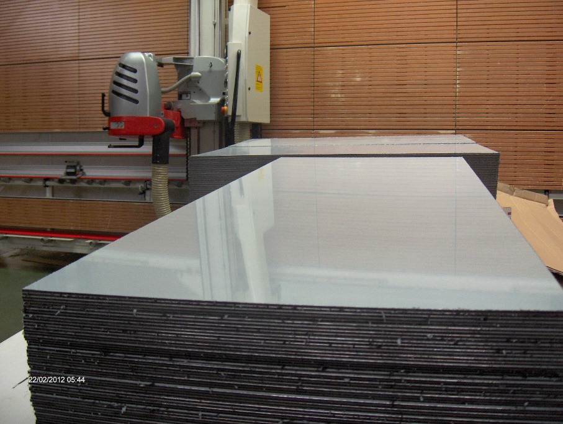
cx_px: 282
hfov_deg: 47.8
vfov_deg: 36.9
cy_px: 212
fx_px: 635
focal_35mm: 39
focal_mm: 8
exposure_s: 1/16.9
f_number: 2.8
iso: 200
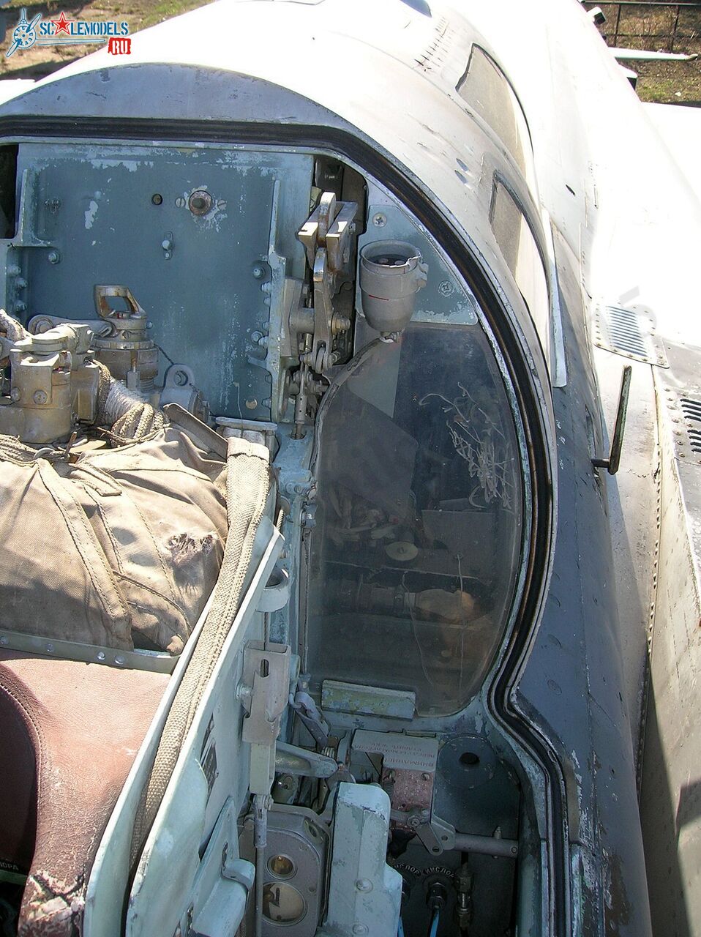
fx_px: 919
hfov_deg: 41.7
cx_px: 350
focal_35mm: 34
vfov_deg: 54.0
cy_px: 468
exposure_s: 1/115
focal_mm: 5.7
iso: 50
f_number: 4.9
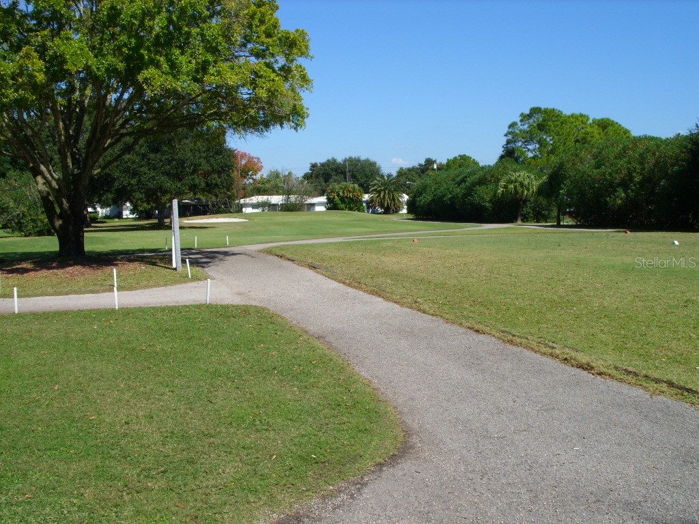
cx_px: 350
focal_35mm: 38
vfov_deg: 37.7
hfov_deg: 49.0
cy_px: 262
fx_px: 767
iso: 50
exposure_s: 1/260
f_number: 7.4
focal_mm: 7.8
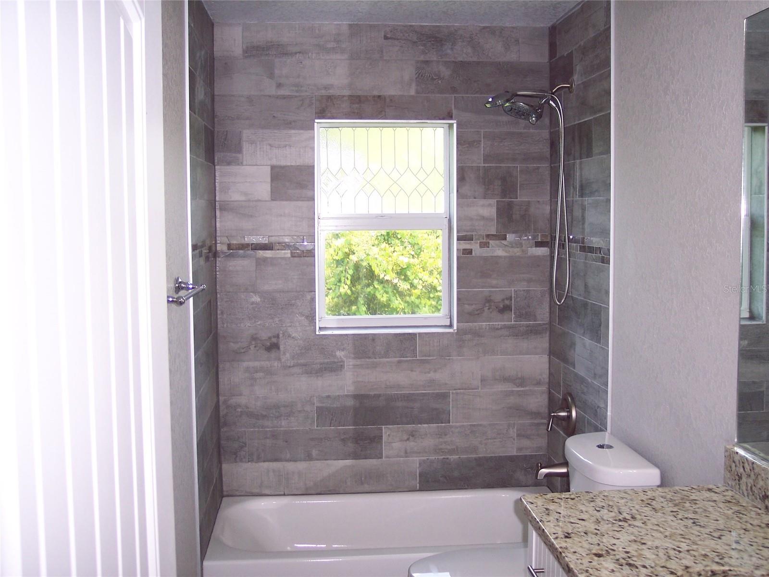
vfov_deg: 36.8
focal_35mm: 39
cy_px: 288
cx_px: 384
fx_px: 866
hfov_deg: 47.9
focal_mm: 8
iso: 140
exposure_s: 1/60
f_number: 2.8
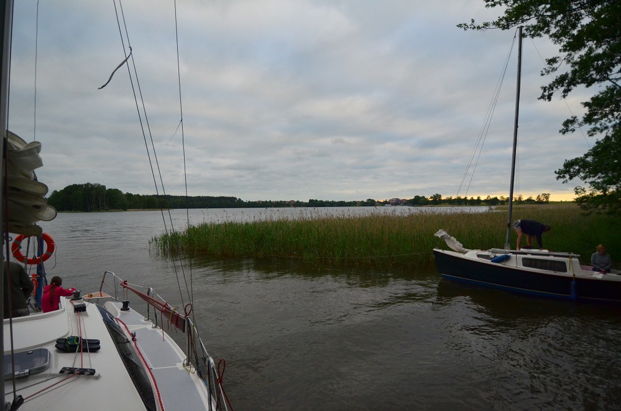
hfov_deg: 90.1
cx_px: 310
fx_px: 310
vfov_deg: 67.1
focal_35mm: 18
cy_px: 206
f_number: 4
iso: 1250
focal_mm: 12
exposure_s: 1/2000
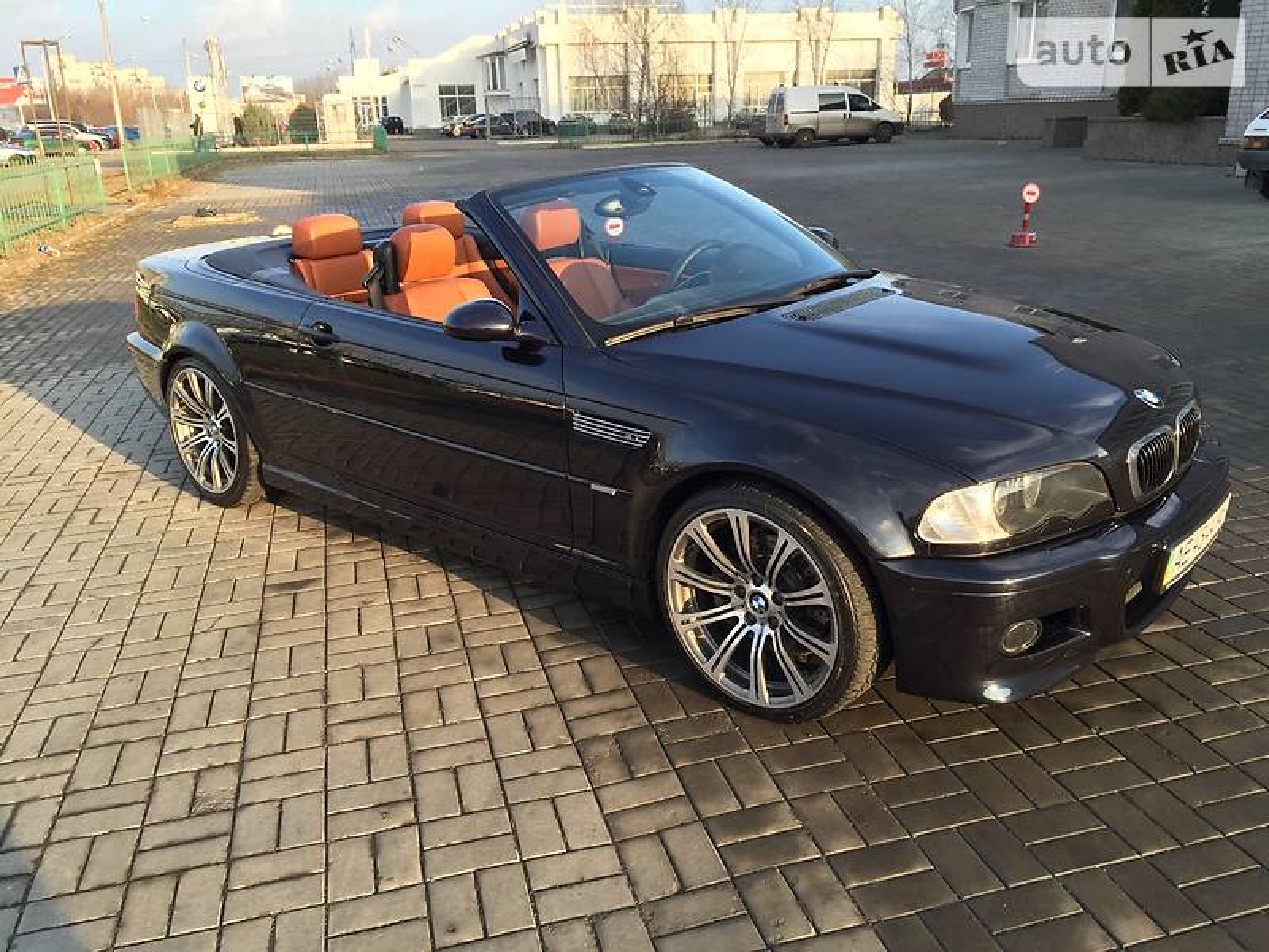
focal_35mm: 29
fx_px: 1063
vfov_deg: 48.2
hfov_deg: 61.7
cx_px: 634
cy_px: 476
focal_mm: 4.2
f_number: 2.2
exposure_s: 1/319
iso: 32
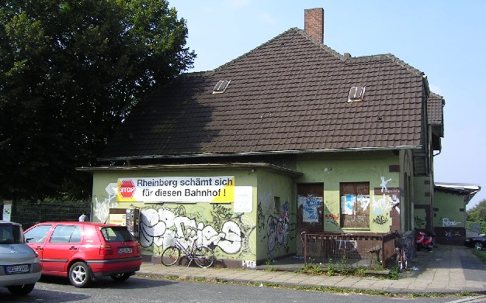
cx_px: 239
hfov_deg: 50.4
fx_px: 516
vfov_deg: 32.7
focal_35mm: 39
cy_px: 172
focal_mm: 5.6
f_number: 4.8
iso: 50
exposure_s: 1/262
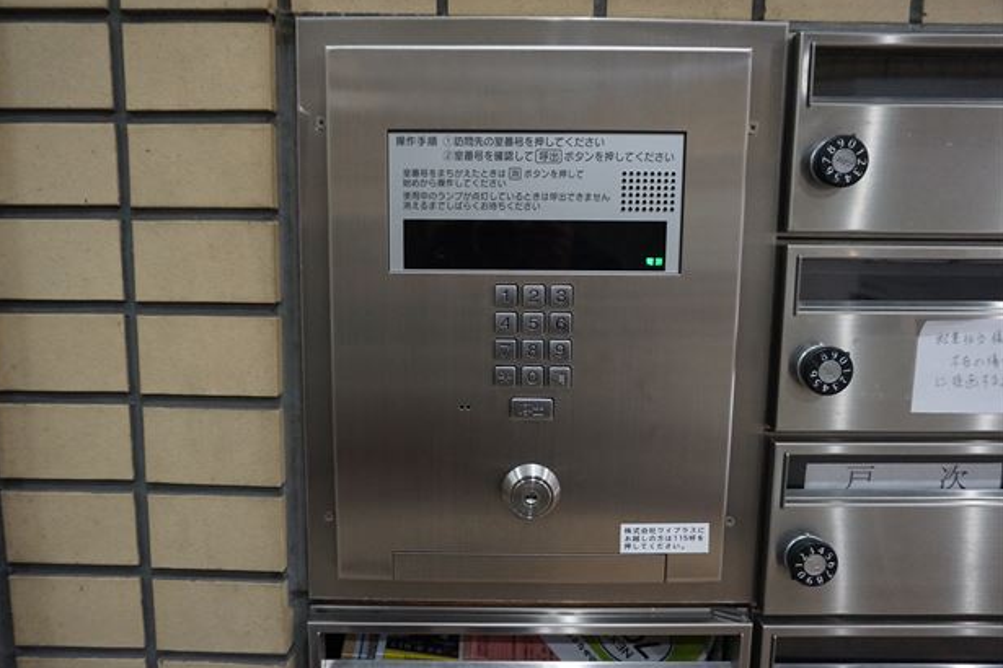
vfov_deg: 51.3
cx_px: 483
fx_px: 696
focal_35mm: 25
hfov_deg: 71.5
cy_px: 328
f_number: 3.5
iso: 2500
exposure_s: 1/160
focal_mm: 16
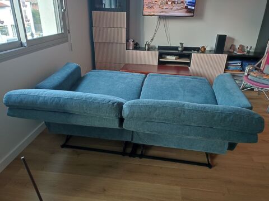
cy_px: 100
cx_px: 134
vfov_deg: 54.9
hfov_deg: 69.4
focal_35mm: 25
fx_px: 194
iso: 775
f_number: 1.9
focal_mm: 6.04
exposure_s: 1/25
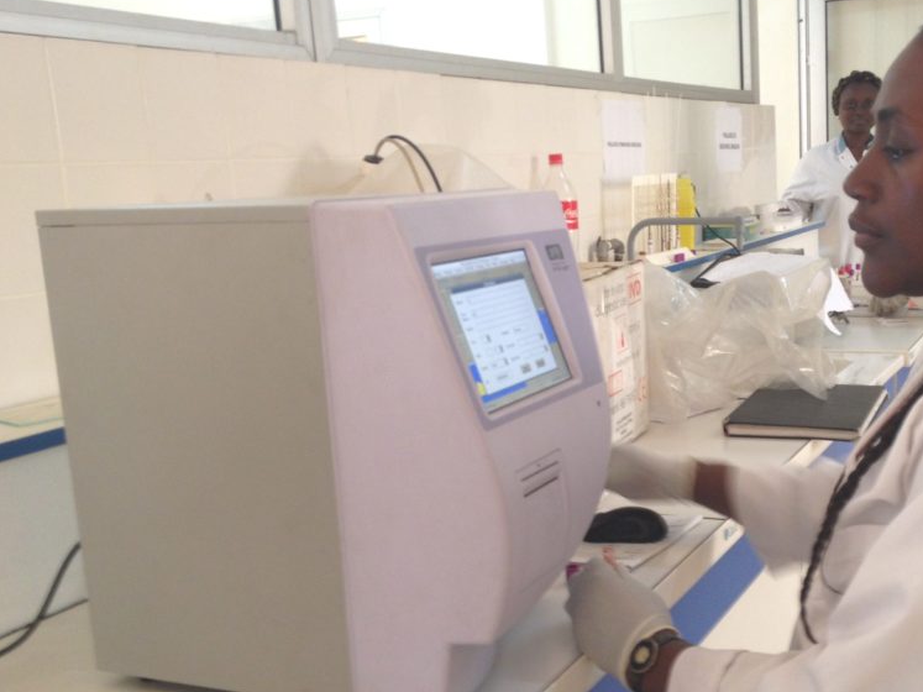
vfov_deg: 30.2
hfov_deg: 39.2
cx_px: 612
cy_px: 416
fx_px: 1280
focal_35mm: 48
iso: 80
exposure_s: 1/20
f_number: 2.4
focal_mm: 4.28
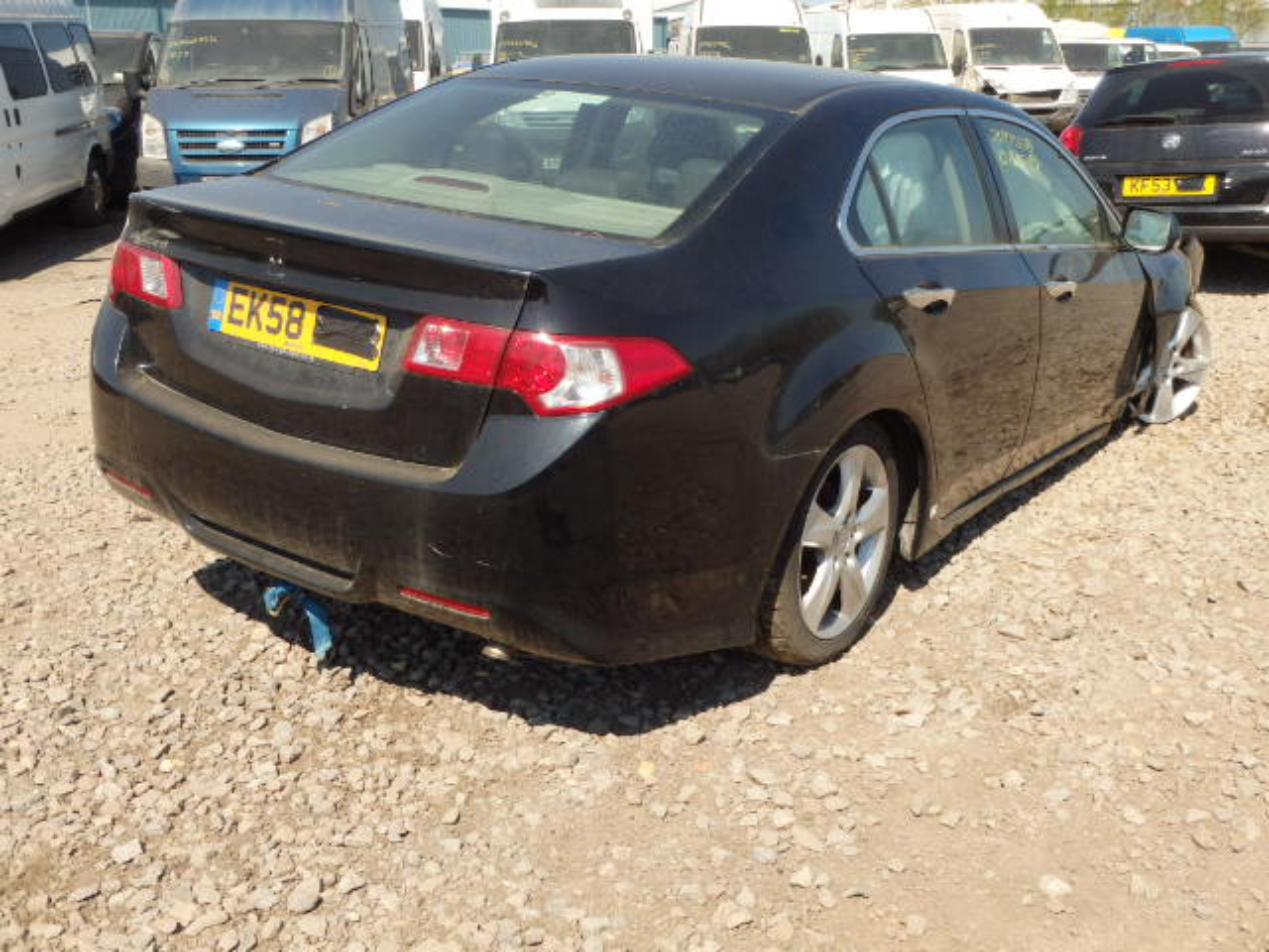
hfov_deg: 49.0
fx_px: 1393
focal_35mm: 38
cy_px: 476
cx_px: 634
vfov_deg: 37.7
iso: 125
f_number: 4.6
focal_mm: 6.8
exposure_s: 1/500
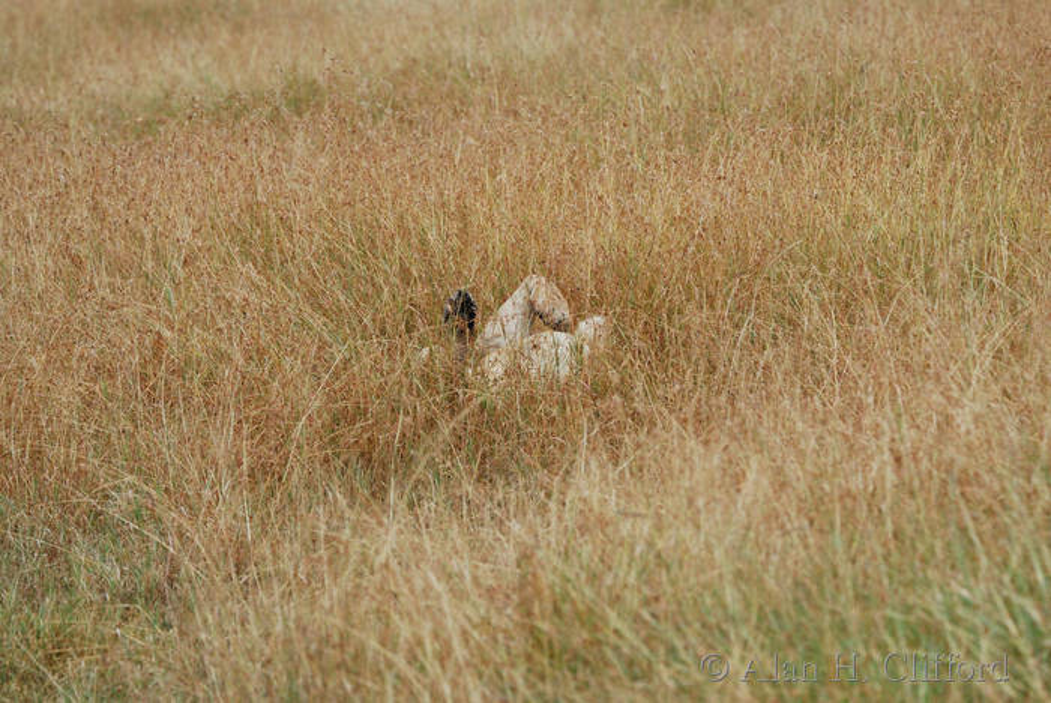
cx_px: 526
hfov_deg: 6.9
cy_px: 352
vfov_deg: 4.6
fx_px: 8765
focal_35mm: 300
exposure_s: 1/400
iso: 280
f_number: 5.3
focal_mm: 200
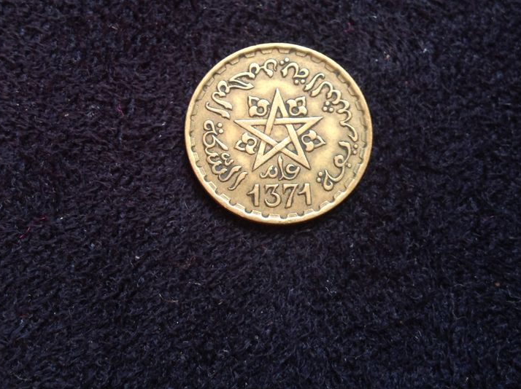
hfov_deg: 38.9
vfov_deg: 29.4
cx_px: 264
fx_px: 737
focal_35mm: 49
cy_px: 131
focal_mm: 4.28
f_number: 2.4
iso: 64
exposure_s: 1/30
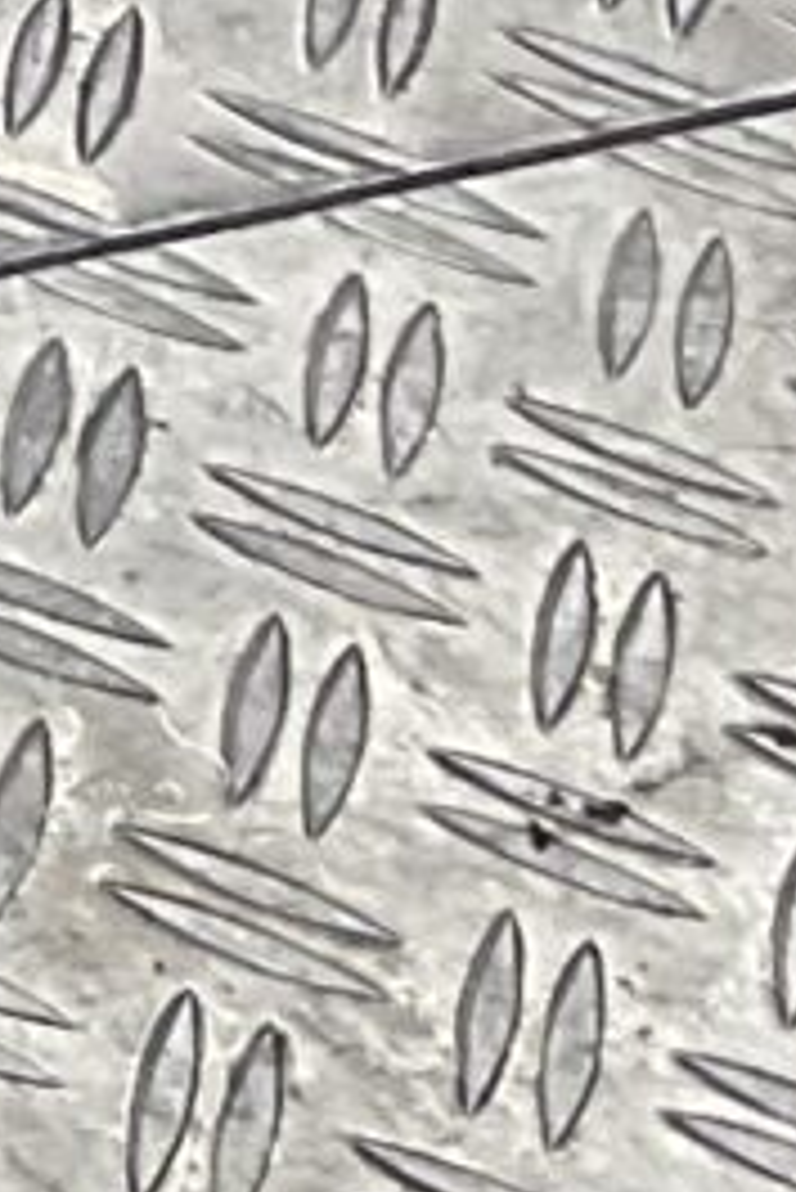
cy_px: -2420
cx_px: -1799
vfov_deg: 6.4
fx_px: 9638
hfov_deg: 4.5
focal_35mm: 291
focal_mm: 3
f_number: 1.8
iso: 40
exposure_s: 1/120
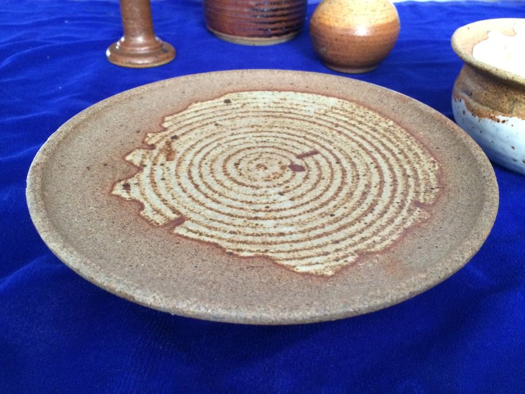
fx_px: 455
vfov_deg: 46.8
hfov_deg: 60.0
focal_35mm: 30
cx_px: 262
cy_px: 197
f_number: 2.2
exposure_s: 1/24
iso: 320
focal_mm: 4.12
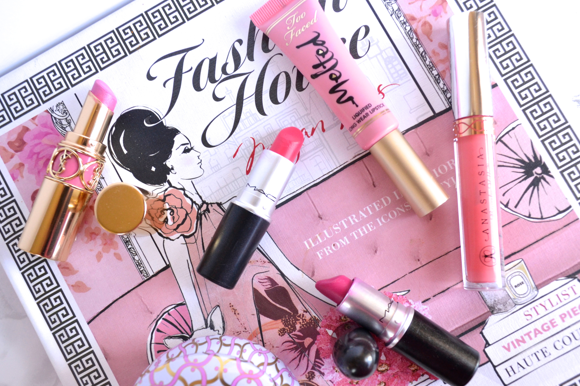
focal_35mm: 33
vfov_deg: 39.9
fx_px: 532
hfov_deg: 57.2
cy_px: 215
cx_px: 286
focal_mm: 18
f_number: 5.6
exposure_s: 1/125
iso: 800
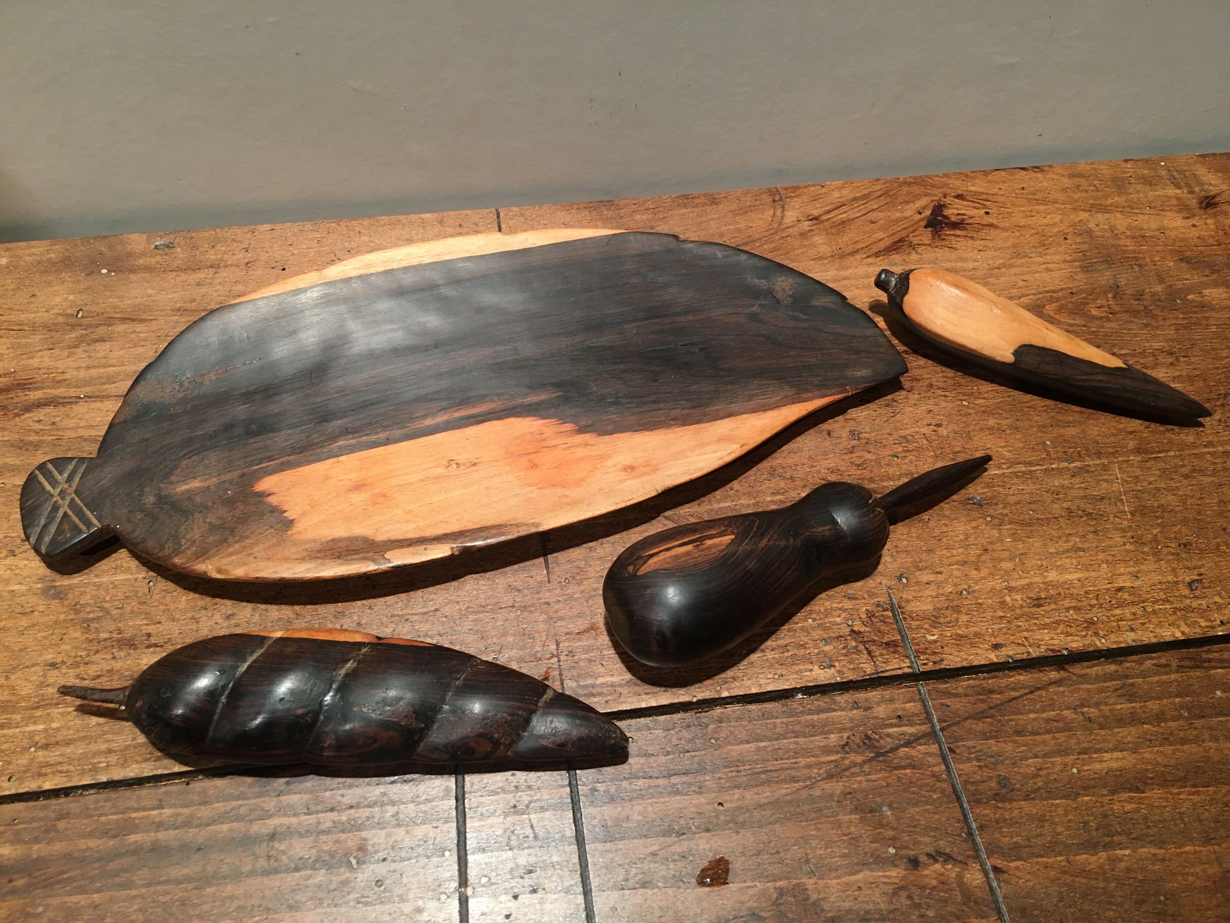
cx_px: 615
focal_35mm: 29
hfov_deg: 61.7
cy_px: 462
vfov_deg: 48.2
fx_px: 1030
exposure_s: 1/33
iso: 125
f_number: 2.2
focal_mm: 4.15
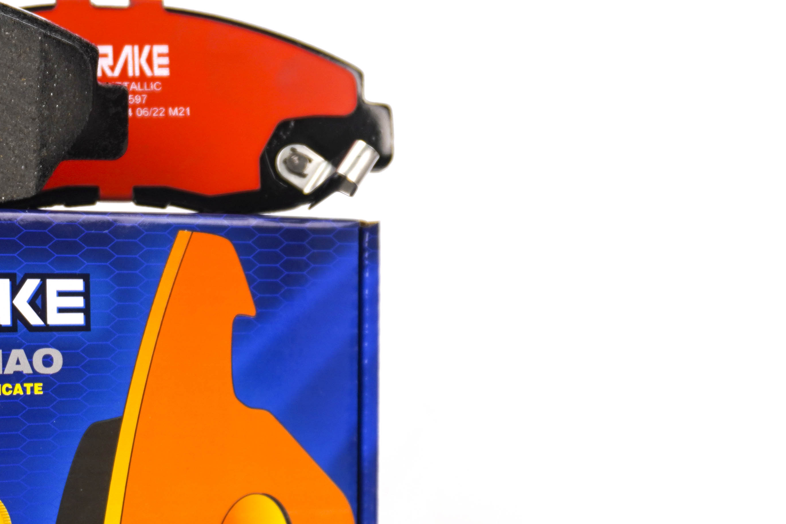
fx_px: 1856
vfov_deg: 15.8
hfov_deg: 23.8
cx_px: 264
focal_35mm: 85
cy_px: 494
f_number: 4.5
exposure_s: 1/90
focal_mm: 26
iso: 100
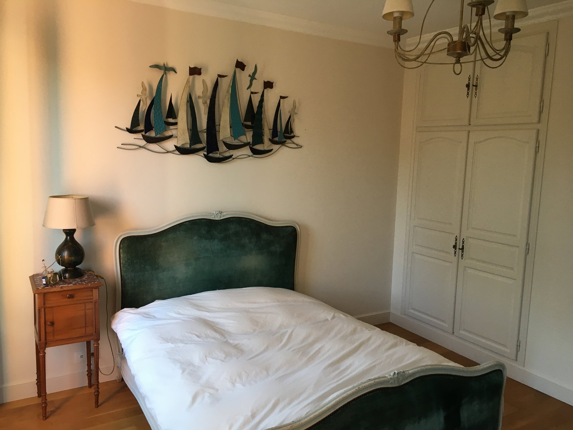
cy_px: 215
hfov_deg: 61.7
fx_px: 480
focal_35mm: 29
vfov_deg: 48.2
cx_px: 286
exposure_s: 1/33
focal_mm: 4.15
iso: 40
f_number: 2.2
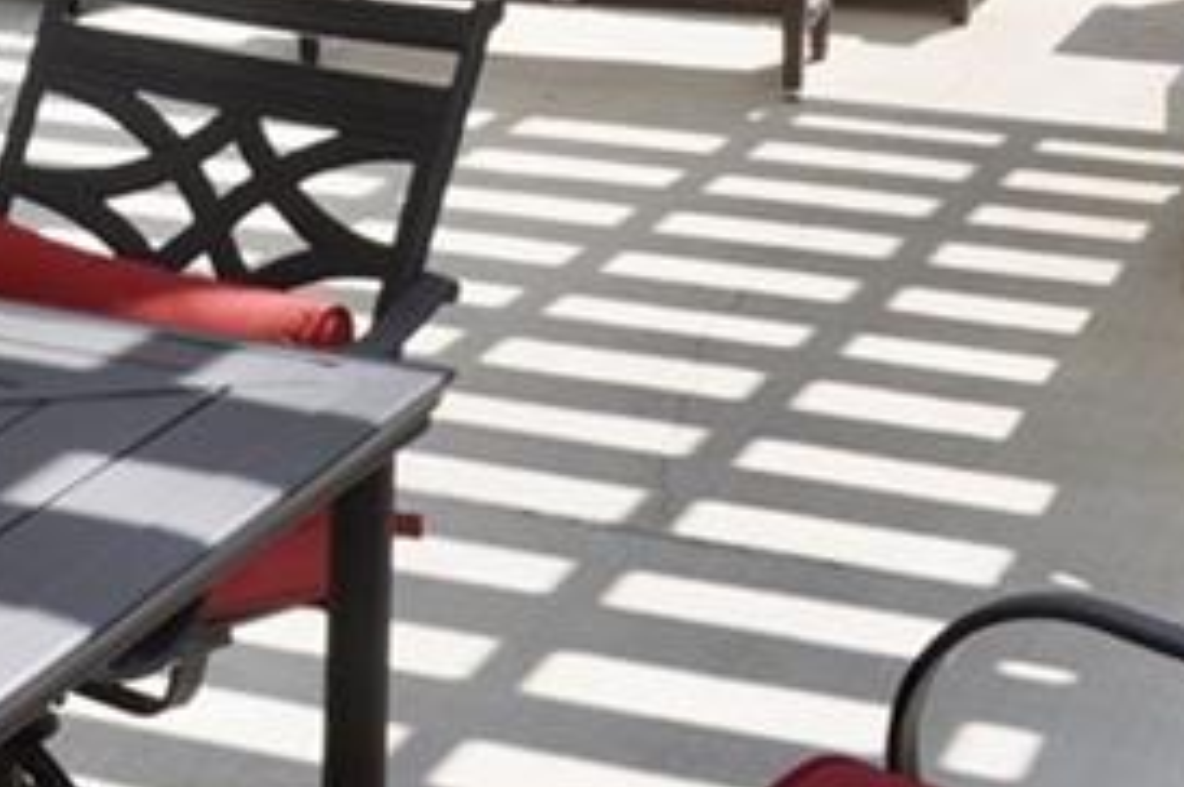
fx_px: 3318
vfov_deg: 13.1
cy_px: -231
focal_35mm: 101
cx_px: -307
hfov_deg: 18.9
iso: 200
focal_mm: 18
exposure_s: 1/320
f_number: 8
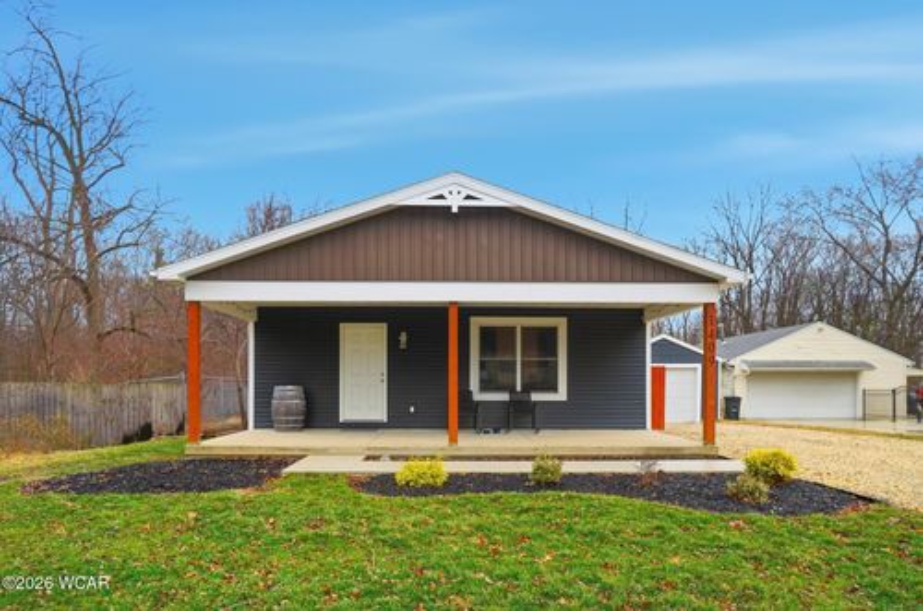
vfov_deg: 63.0
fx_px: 499
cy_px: 306
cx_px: 462
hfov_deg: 85.5
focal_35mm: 20
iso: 125
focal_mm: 13
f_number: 8
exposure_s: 1/250
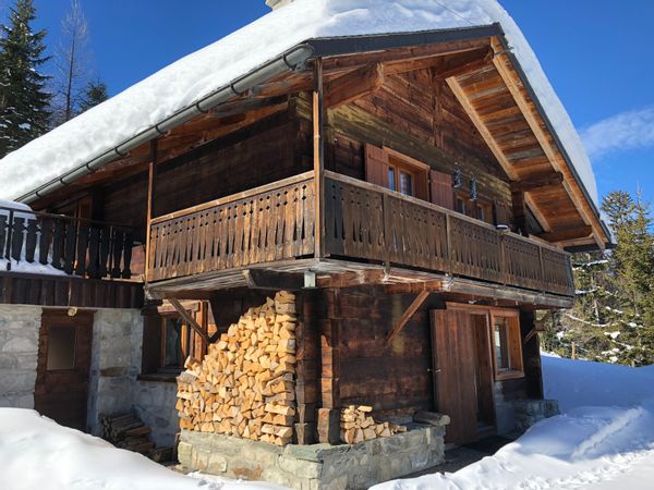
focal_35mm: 28
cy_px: 245
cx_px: 327
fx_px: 529
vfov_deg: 49.7
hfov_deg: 63.4
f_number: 1.8
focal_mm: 4
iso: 20
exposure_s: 1/979
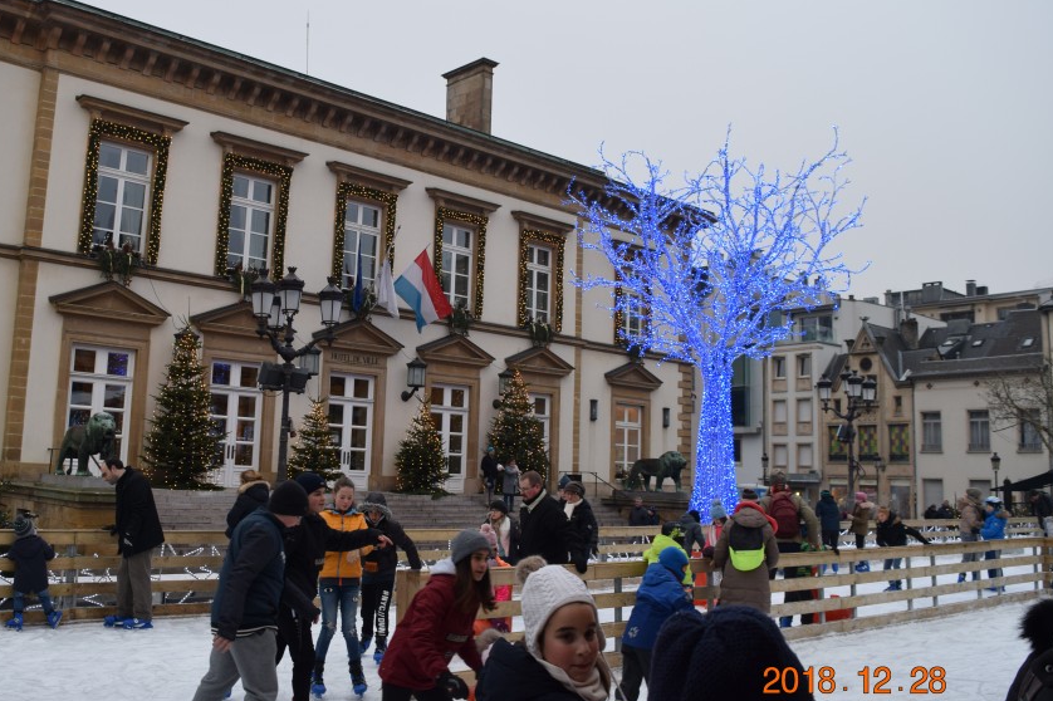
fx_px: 965
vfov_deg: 39.9
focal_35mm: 33
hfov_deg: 56.8
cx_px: 425
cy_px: 317
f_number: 5.6
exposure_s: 1/125
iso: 400
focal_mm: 18
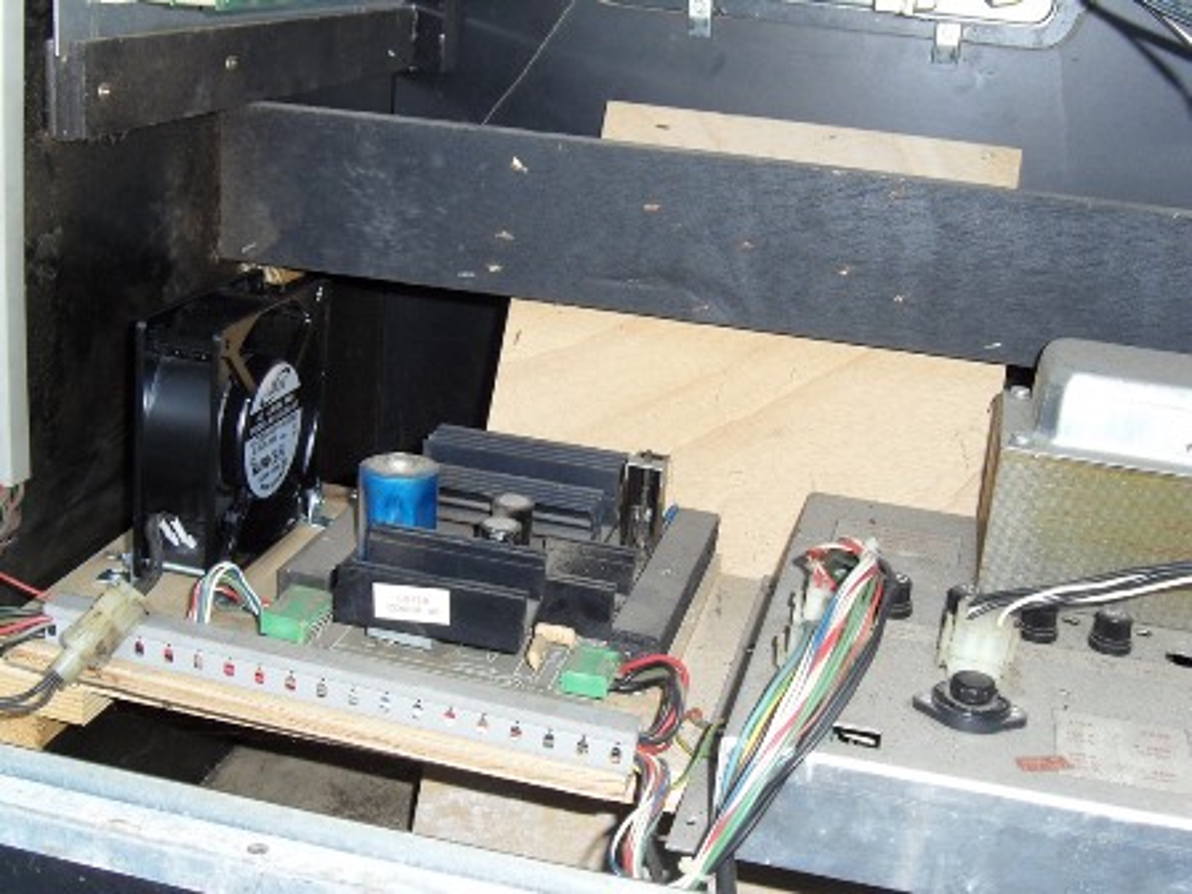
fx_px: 1584
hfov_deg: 41.2
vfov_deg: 31.5
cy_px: 447
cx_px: 596
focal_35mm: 46
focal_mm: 8.2
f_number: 3.8
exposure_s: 1/45
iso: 200
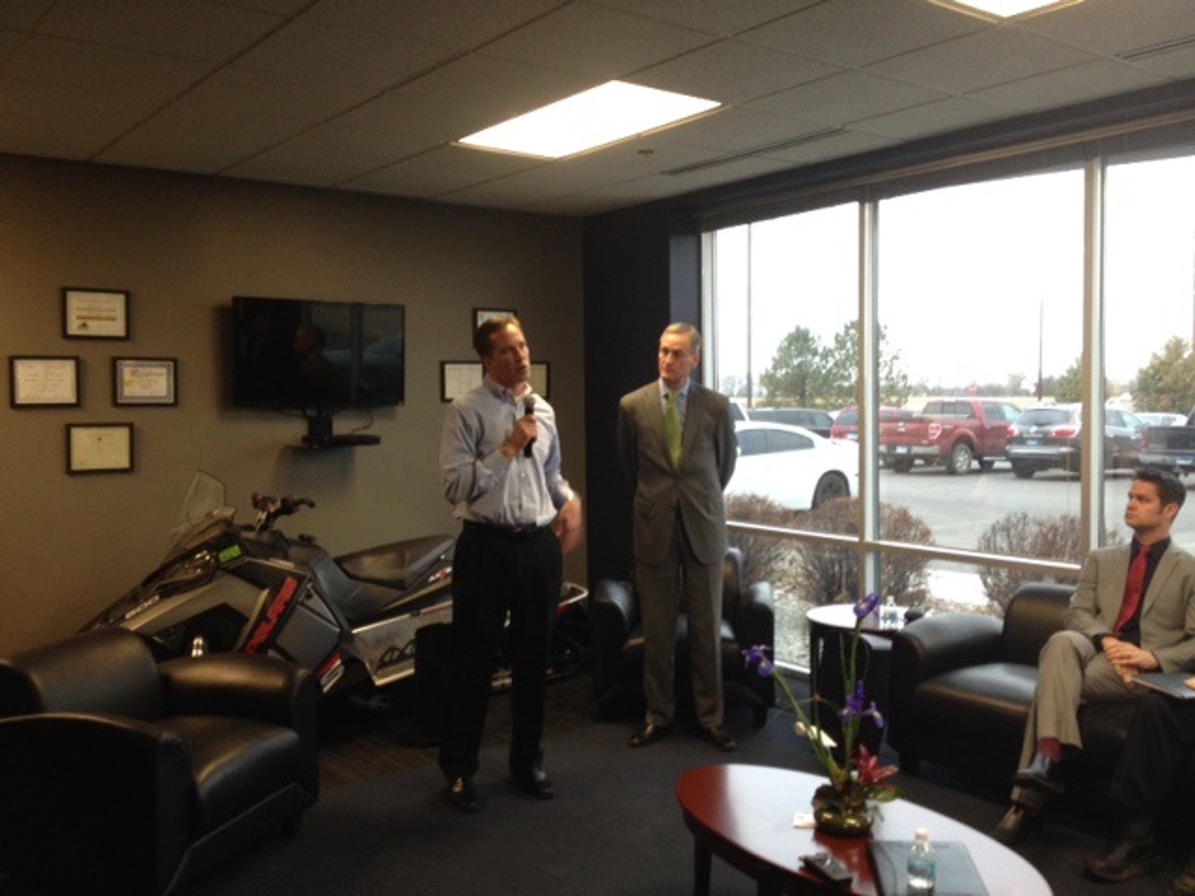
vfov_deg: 40.7
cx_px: 598
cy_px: 448
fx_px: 1208
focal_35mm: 35
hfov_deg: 52.6
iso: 100
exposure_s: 1/20
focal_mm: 4.28
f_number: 2.4
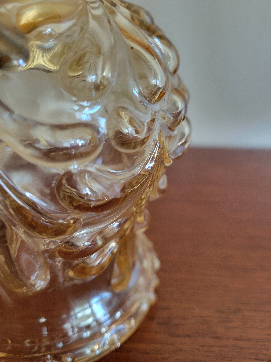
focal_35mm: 26
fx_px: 271
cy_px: 181
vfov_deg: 67.3
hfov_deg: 53.1
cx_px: 136
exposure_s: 1/50
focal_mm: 5.4
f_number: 1.8
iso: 200
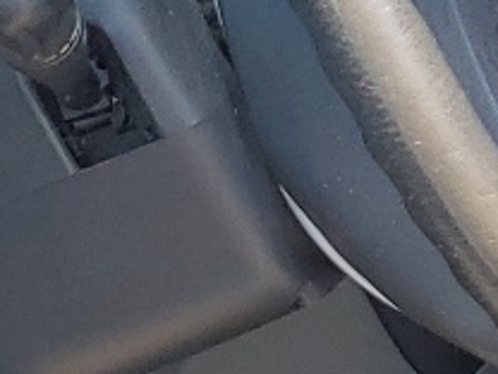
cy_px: 343
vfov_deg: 7.4
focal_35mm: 200
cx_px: 1269
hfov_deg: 8.8
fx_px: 2877
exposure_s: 1/833
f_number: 1.5
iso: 50
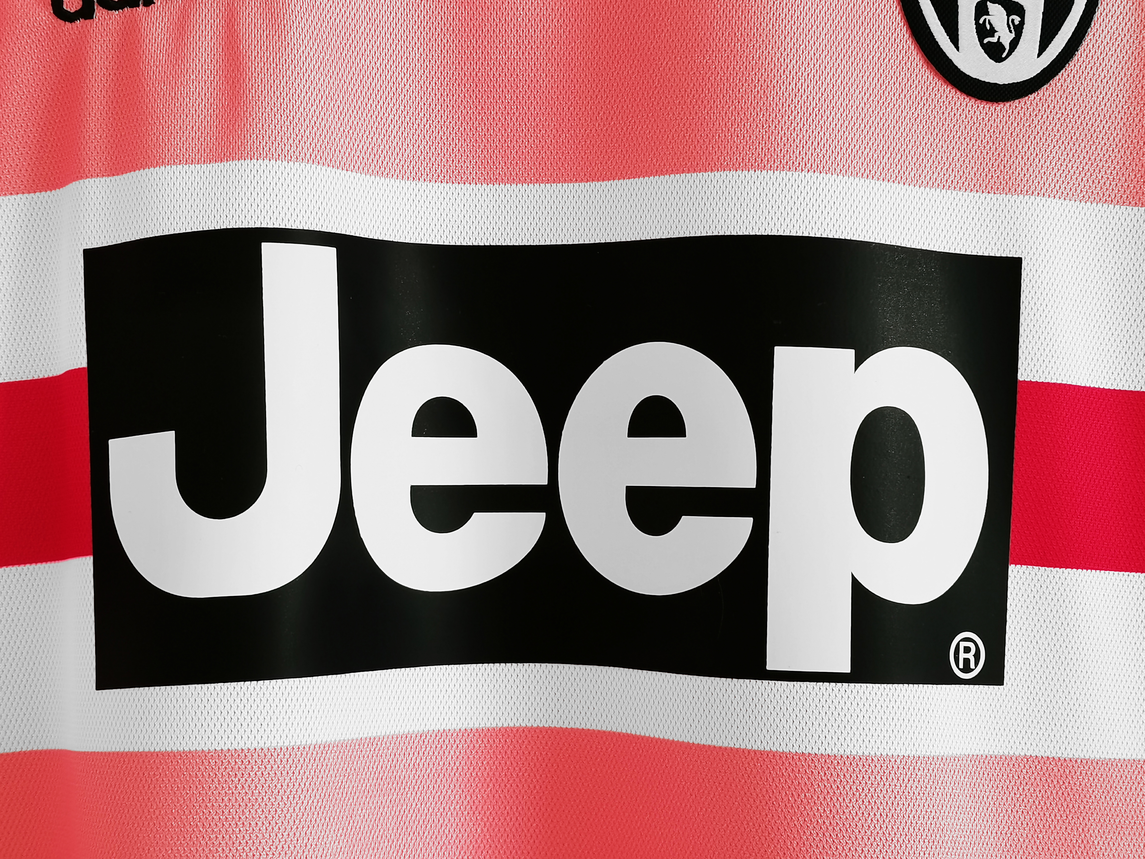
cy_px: 430
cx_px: 572
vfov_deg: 29.1
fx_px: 1654
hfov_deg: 38.2
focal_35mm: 50
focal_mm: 5.58
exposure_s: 1/100
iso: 125
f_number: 1.8
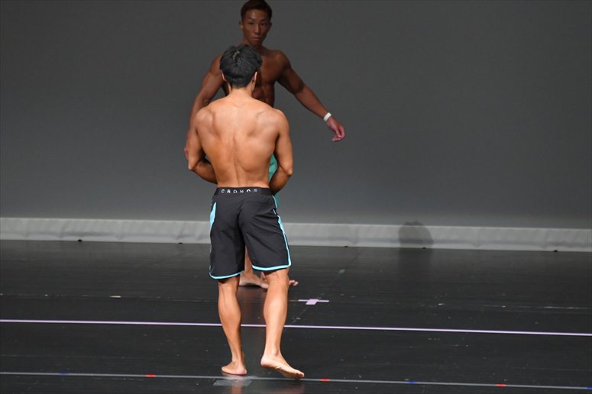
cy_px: 197
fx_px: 6164
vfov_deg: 3.7
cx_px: 296
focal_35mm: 375
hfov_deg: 5.5
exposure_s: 1/400
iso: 4000
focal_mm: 250
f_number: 5.6
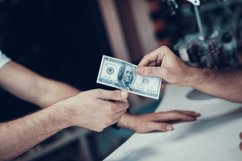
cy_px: 80
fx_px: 336
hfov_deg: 39.6
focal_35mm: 50
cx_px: 121
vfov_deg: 27.0
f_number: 2
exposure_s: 1/125
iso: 250
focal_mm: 50
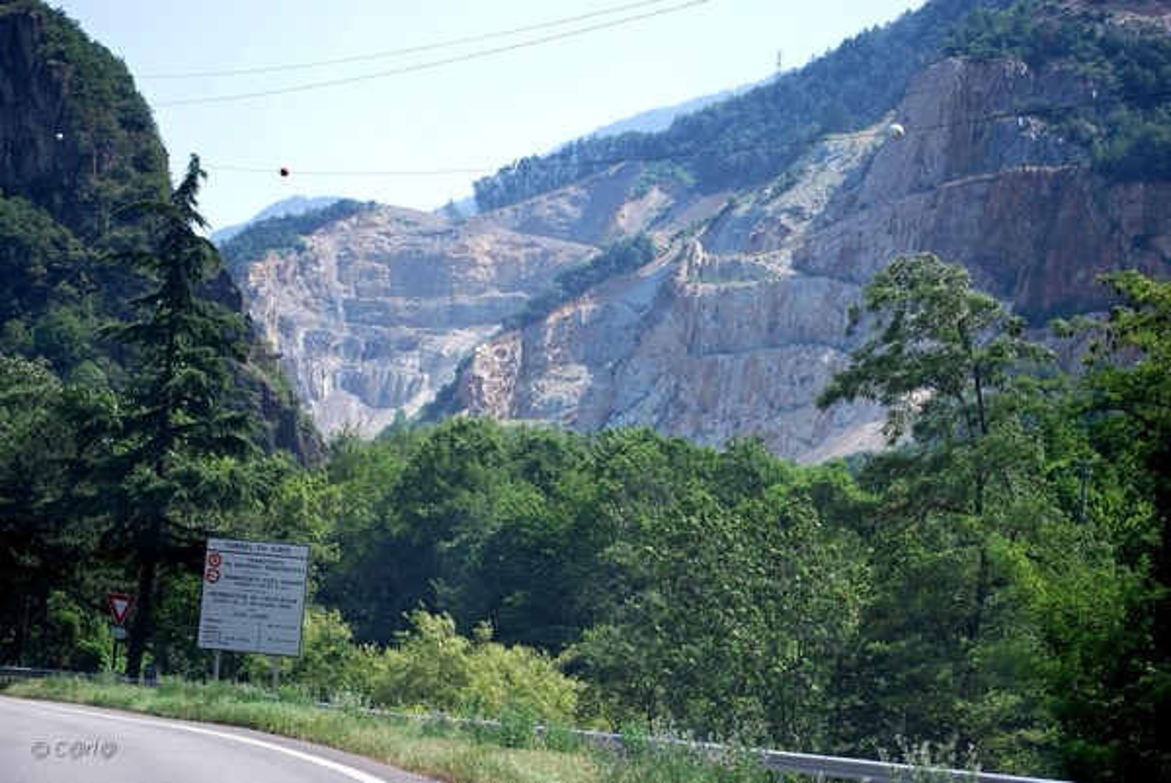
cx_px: 586
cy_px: 392
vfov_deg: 15.2
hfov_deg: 22.6
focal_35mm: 90
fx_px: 2930
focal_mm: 60
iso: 100
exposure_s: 1/320
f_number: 4.5
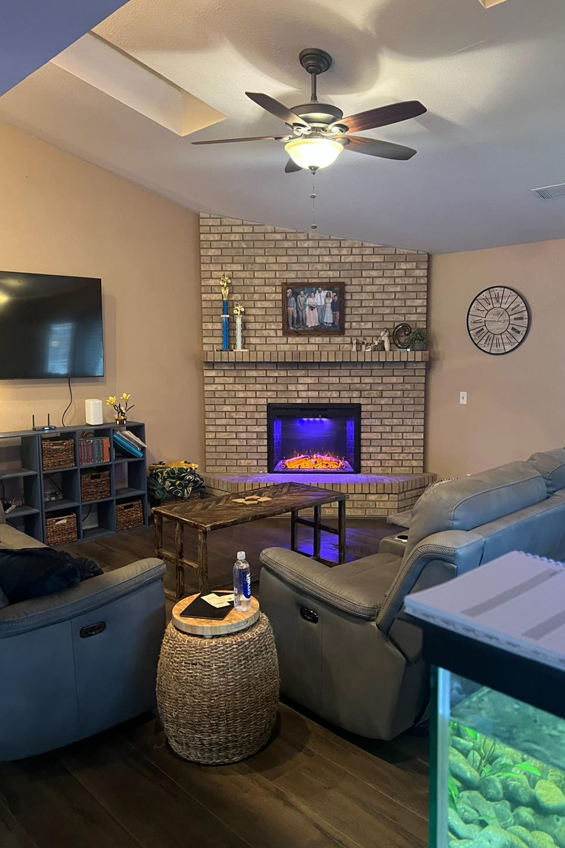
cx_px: 302
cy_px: 417
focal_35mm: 28
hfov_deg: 46.4
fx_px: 659
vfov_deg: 65.5
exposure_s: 1/40
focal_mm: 5.7
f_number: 1.5
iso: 500
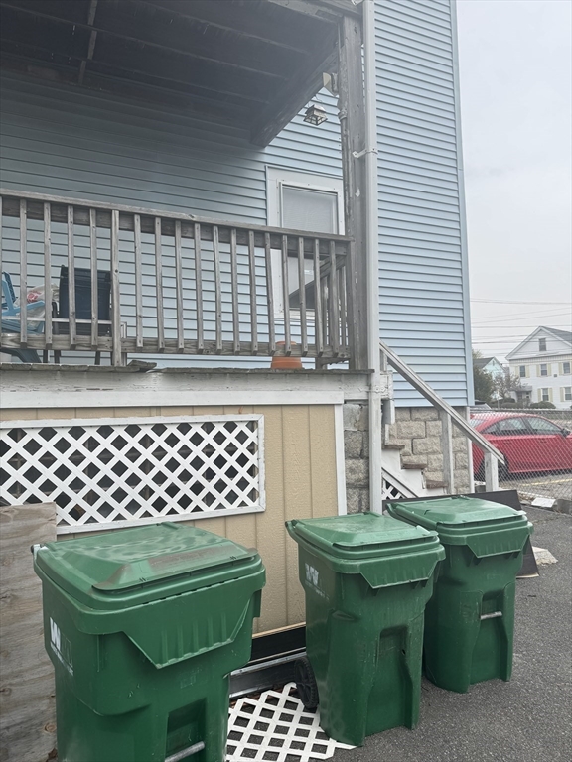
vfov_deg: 71.6
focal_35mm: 24
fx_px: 529
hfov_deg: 56.8
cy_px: 381
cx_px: 286
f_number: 1.78
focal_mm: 6.76
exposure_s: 1/2252
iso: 80
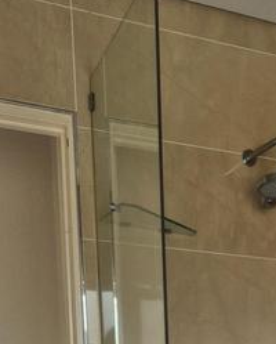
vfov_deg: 21.3
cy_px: 544
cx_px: 346
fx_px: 733
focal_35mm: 72
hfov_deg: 19.8
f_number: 1.8
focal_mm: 5.4
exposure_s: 1/100
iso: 160
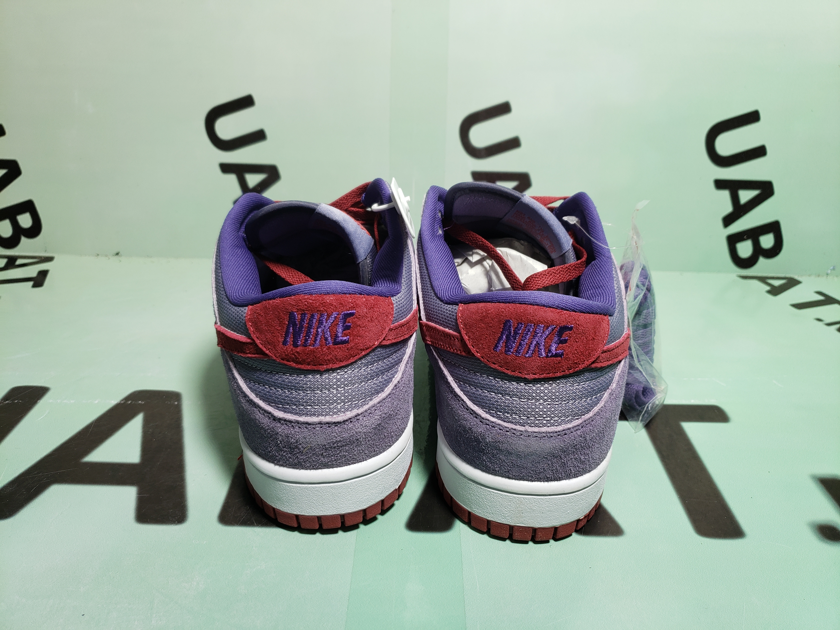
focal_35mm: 26
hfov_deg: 67.3
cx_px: 420
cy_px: 315
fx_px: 631
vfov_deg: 53.1
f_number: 1.5
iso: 50
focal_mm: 4.3
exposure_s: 1/206
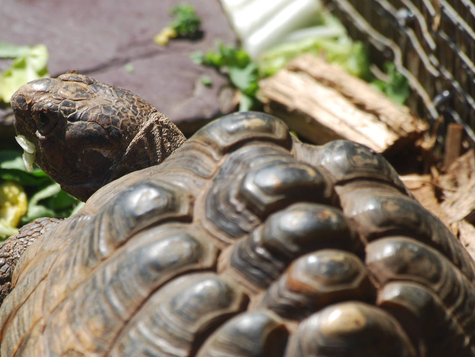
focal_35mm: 616
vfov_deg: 2.4
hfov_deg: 3.2
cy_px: 218
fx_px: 8454
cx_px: 205
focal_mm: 300
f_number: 8
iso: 100
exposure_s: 1/160
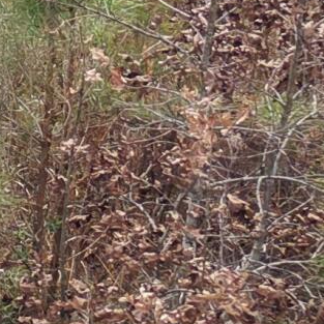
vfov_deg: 8.5
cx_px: -1069
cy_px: -60
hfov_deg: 6.5
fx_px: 2150
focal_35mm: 203
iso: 410
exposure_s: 1/3200
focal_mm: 8.67
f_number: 1.8
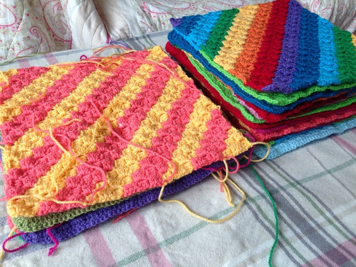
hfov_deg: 55.4
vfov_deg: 42.9
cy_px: 134
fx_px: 339
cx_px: 178
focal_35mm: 33
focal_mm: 4.12
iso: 50
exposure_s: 1/30
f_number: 2.4
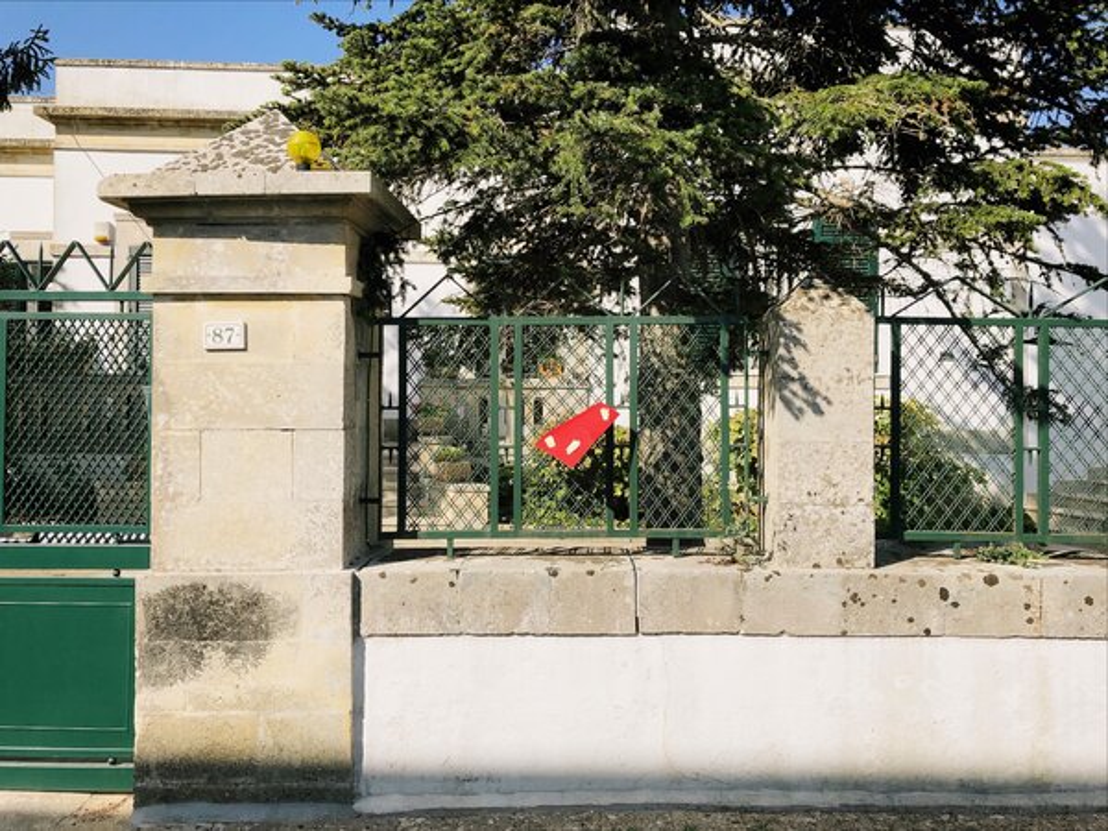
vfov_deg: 49.7
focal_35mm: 28
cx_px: 554
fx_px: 896
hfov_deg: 63.4
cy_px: 416
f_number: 1.8
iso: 20
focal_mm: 4
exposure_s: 1/2288
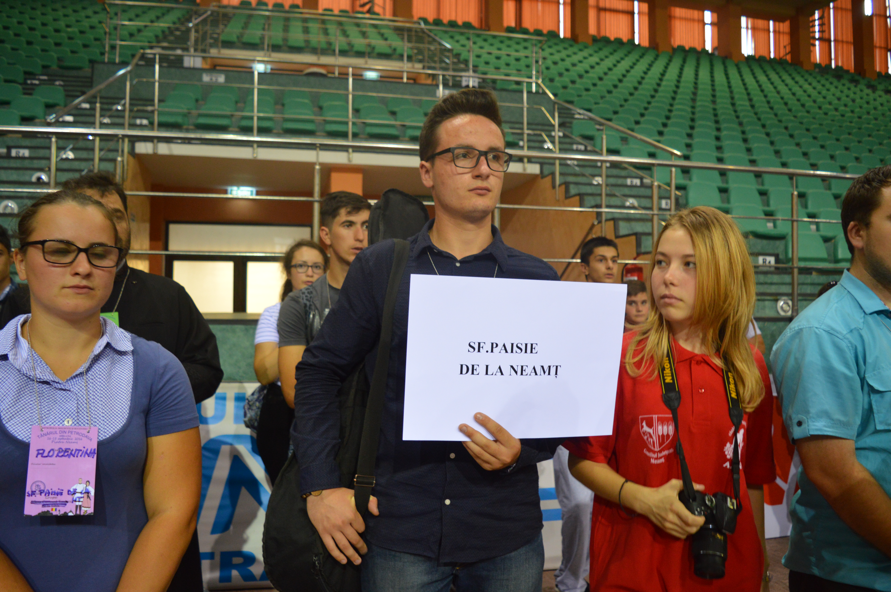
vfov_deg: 47.8
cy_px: 296
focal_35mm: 27
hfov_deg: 67.4
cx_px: 446
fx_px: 668
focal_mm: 18
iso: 900
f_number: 3.5
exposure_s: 1/60
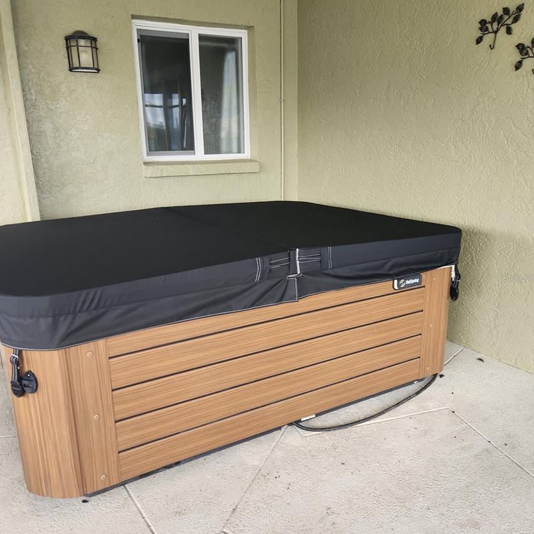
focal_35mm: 29
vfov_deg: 55.6
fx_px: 506
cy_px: 277
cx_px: 262
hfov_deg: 55.6
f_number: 1.8
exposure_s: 1/180
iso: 160
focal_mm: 5.4
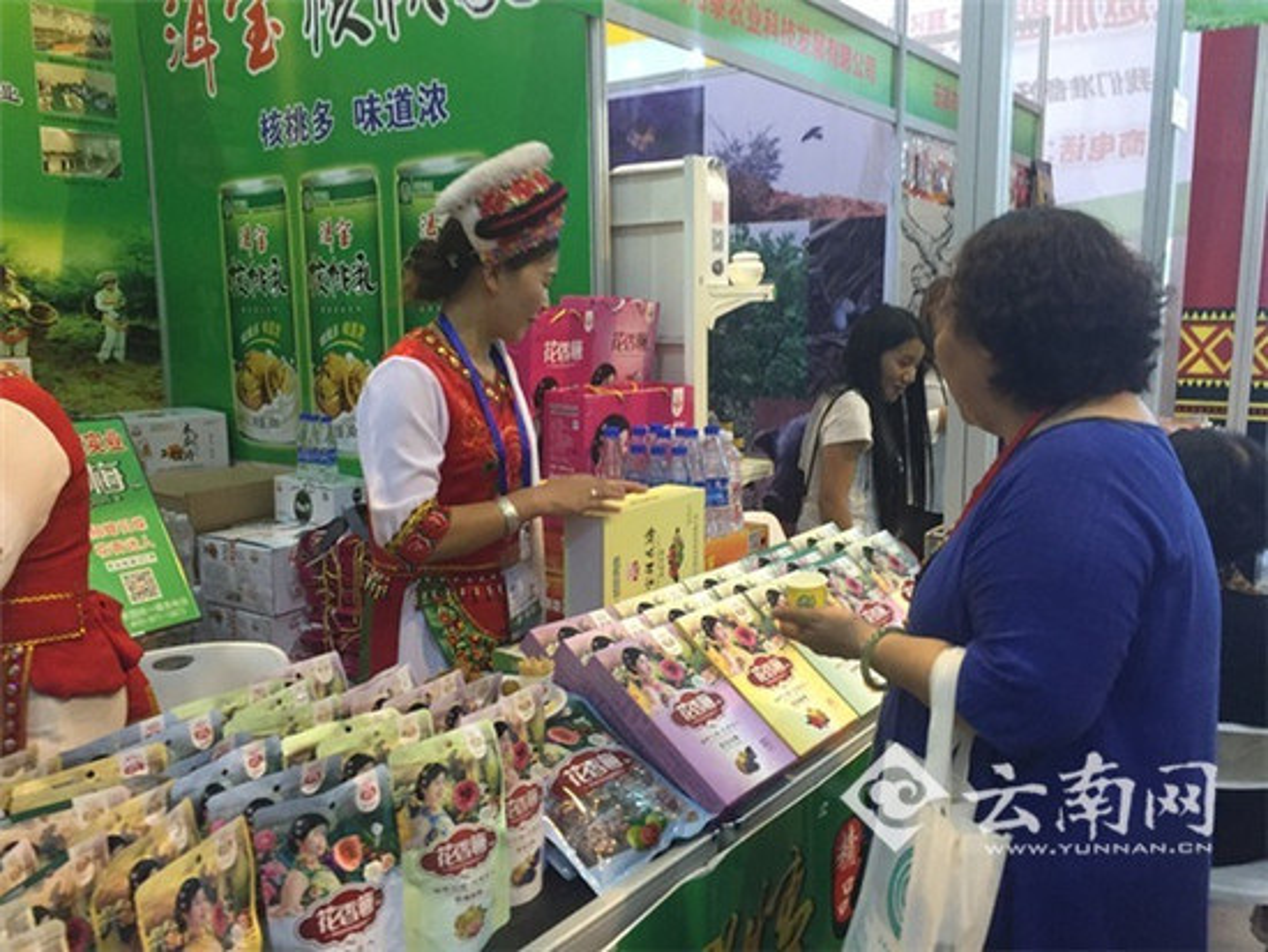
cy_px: 476
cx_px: 634
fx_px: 1063
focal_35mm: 29
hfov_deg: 61.6
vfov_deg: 48.3
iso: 250
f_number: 2.2
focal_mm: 4.15
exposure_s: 1/33
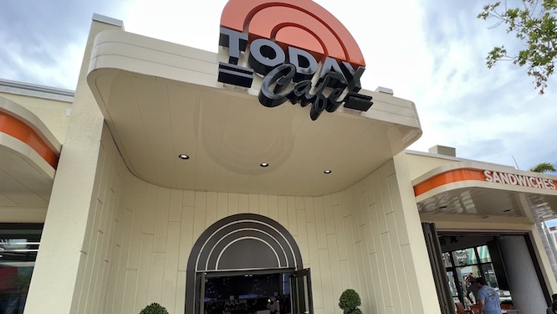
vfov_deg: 62.8
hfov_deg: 95.6
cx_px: 306
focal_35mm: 17
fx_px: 251
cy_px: 203
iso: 32
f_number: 1.8
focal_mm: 1.57
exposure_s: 1/467
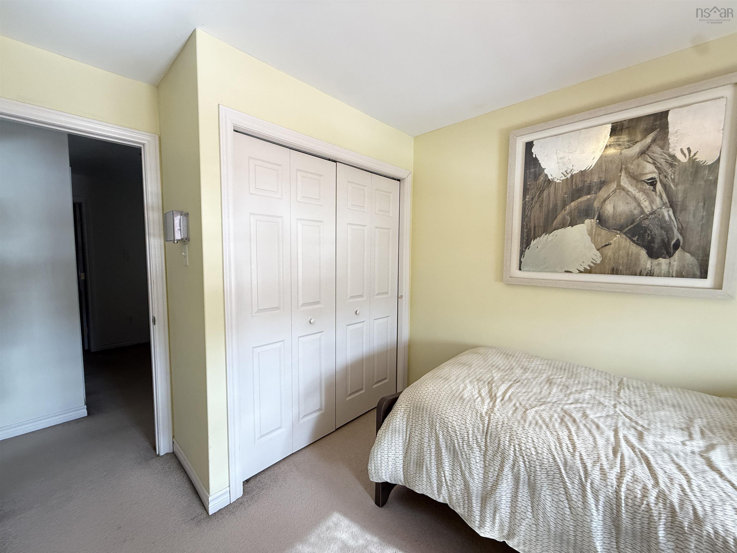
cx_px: 368
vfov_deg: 85.7
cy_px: 276
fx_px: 298
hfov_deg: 102.1
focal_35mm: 14
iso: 320
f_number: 2.2
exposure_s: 1/82
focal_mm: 2.22
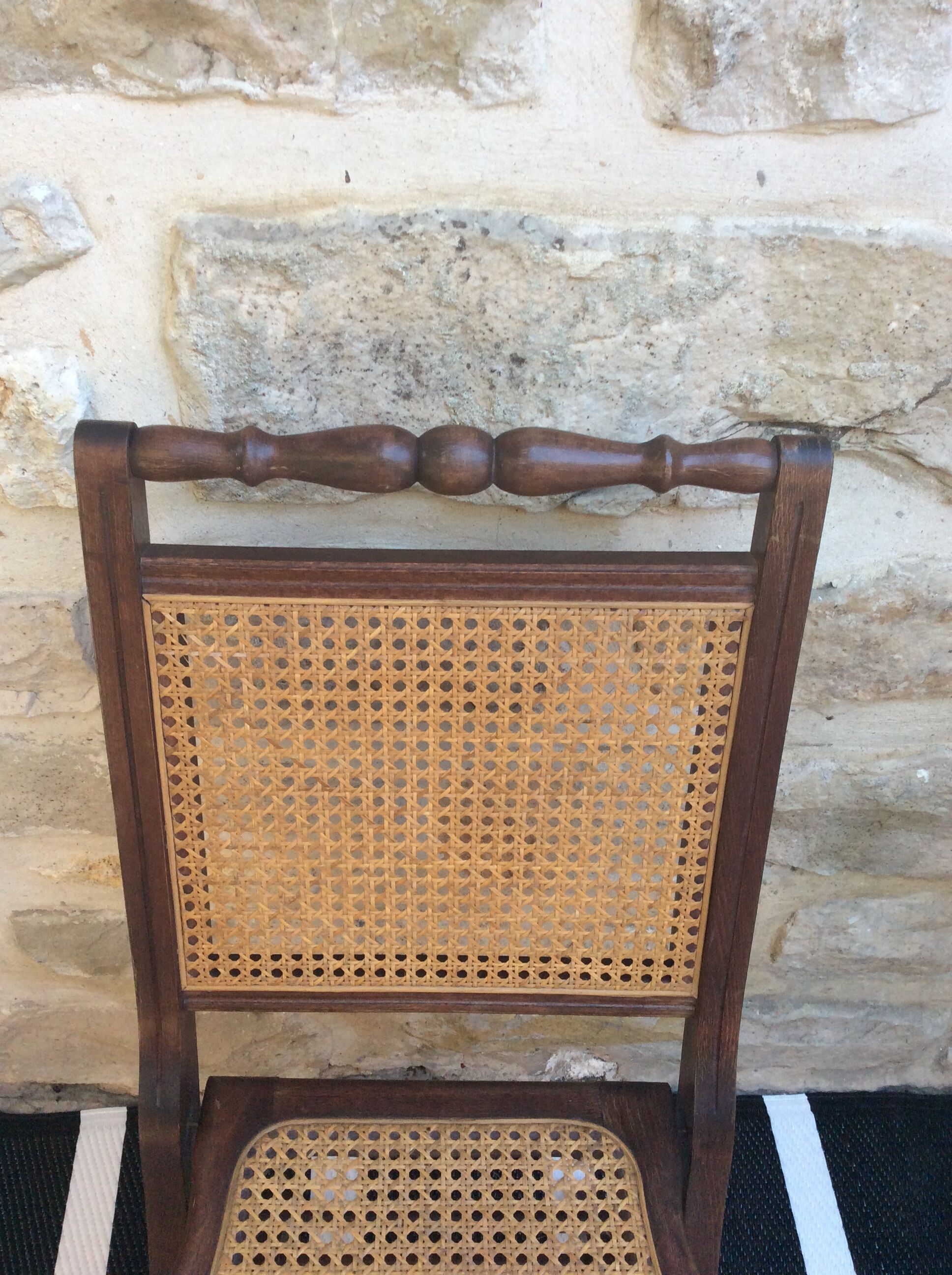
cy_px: 638
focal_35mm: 32
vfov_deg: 56.9
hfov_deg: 44.1
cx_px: 476
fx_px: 1177
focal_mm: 3.3
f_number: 2.4
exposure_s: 1/100
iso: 64
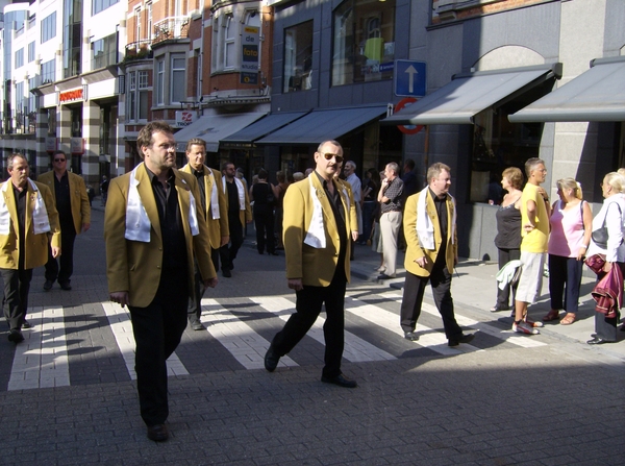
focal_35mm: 36
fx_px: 648
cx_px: 312
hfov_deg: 51.5
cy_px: 233
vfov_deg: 39.5
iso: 100
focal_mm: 6
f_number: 4.7
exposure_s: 1/335
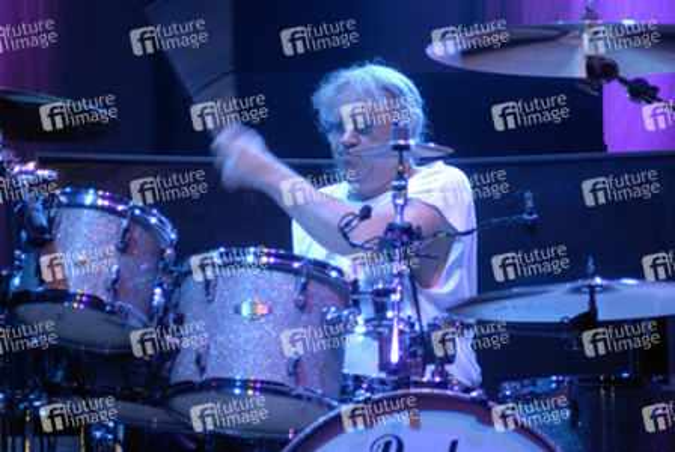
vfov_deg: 8.7
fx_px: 2957
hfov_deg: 13.0
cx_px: 338
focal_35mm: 158
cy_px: 226
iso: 800
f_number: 4.5
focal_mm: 105
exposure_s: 1/125
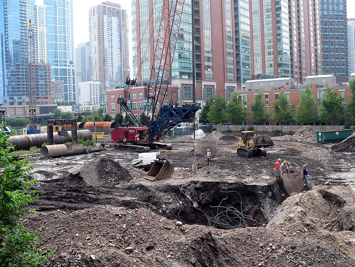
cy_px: 134
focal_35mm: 36
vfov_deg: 39.7
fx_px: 369
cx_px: 178
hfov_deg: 51.4
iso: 80
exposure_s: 1/125
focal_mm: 6
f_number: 4
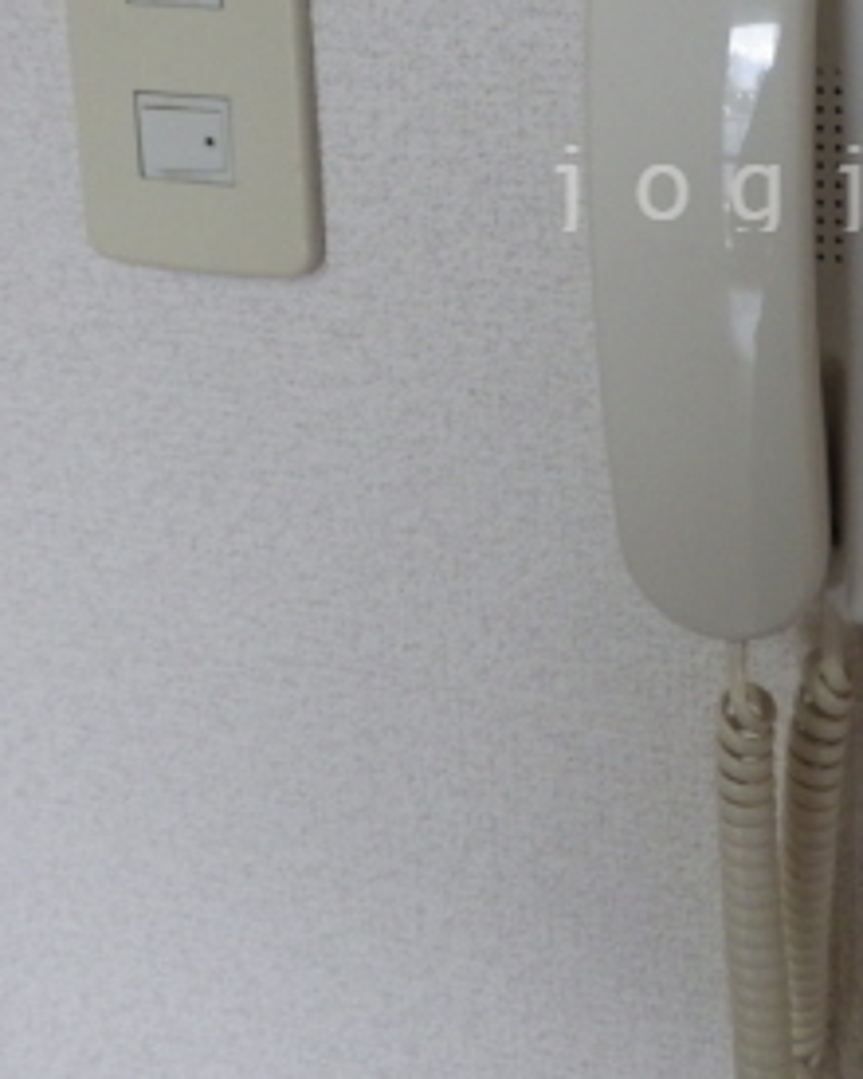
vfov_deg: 35.8
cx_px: 816
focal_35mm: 50
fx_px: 1596
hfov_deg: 28.8
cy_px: 184
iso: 250
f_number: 3.1
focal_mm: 4
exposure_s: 1/45
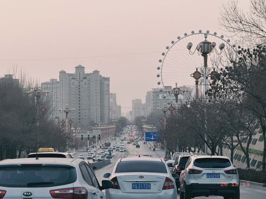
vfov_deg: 12.3
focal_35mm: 120
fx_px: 922
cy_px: 100
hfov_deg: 16.4
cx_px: 133
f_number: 2.8
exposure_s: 1/121
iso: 40
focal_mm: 15.66
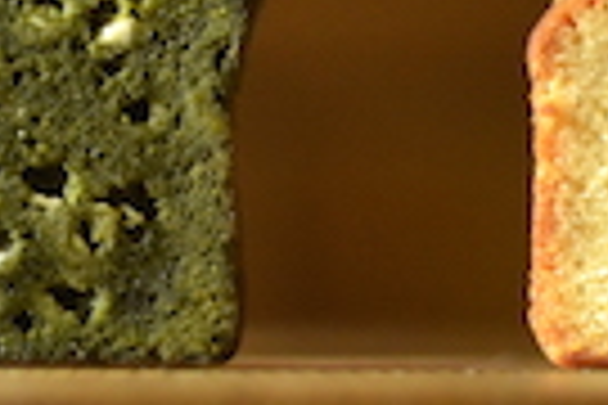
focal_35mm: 399
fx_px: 6738
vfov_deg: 3.4
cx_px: -5
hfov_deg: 5.2
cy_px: -263
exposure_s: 1/1250
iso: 800
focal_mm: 50
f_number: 2
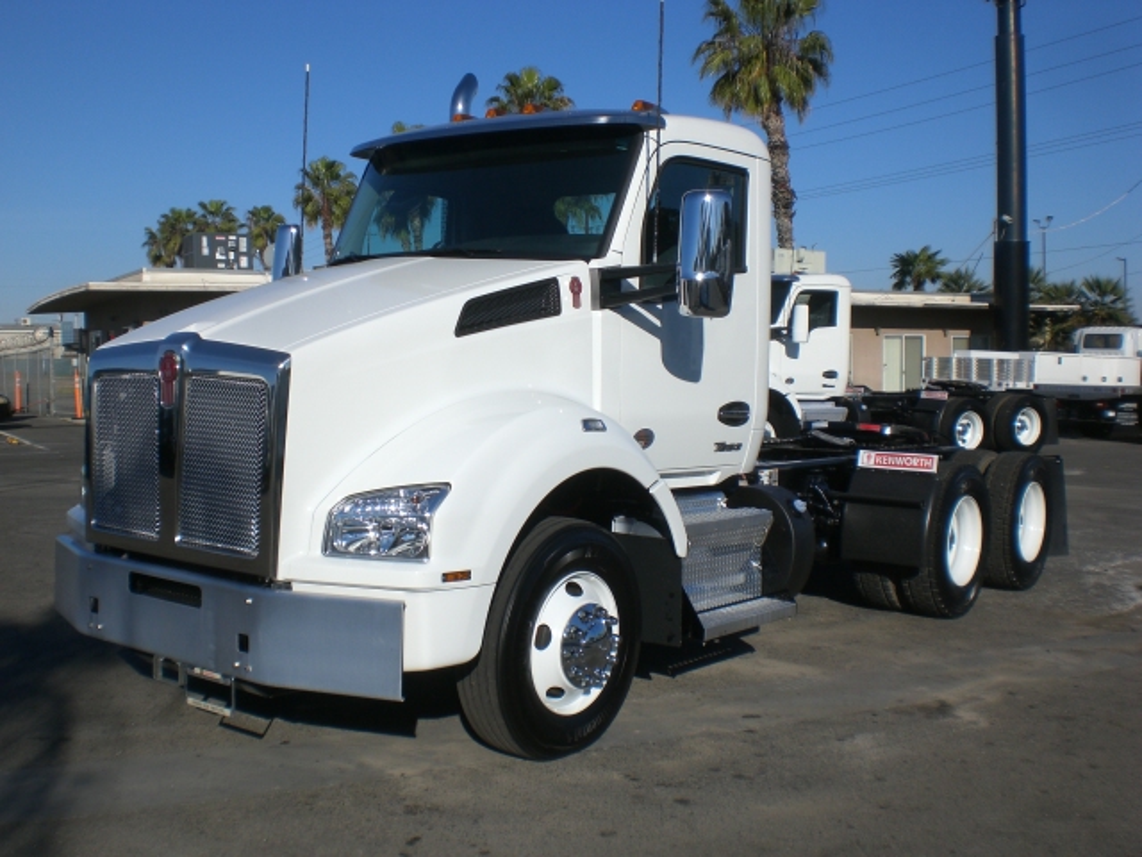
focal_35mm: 38
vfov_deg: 37.7
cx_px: 571
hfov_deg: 49.0
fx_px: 1254
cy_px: 428
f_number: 4.4
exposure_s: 1/1000
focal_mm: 6.3
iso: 50
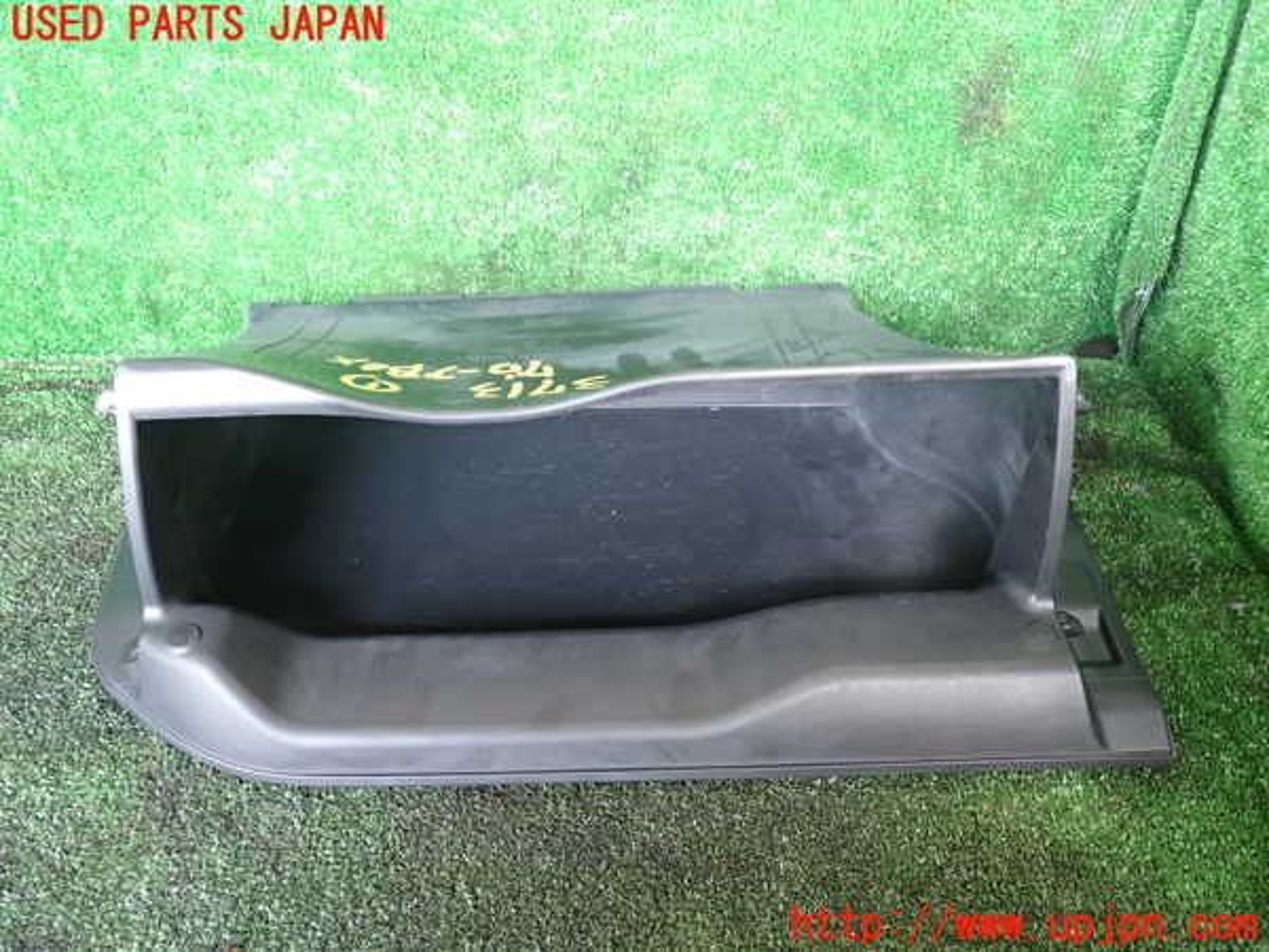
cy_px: 476
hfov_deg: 60.0
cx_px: 634
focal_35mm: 30
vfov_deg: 46.8
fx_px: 1100
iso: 320
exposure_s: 1/30
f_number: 2.3
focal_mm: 5.4
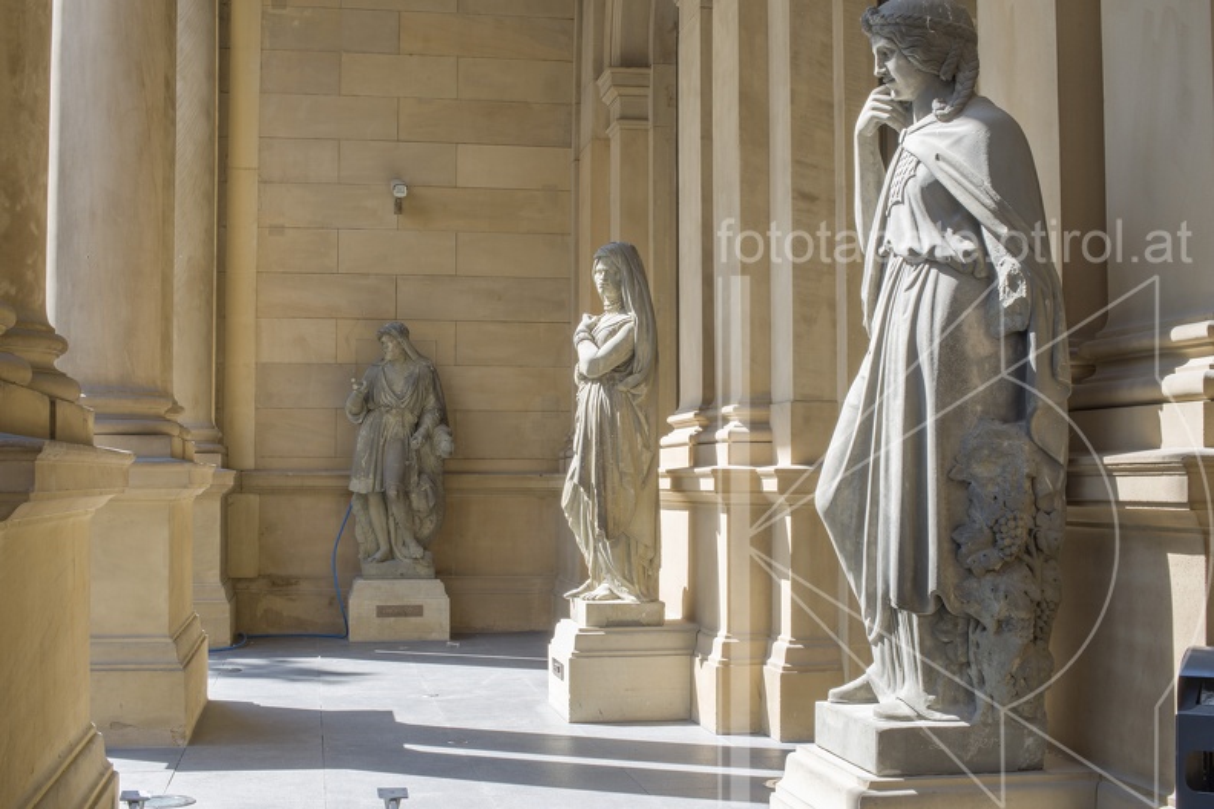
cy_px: 404
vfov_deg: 27.0
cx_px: 607
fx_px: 1686
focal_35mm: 50
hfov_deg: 39.6
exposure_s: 1/4
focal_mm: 50
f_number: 16
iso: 50
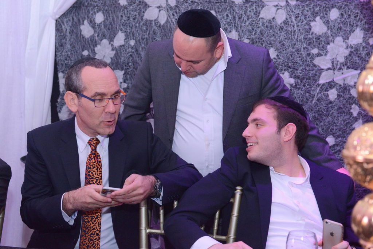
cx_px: 186
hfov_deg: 28.8
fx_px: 725
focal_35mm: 70
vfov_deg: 19.5
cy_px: 124
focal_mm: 70
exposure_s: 1/100
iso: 4000
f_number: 5.6
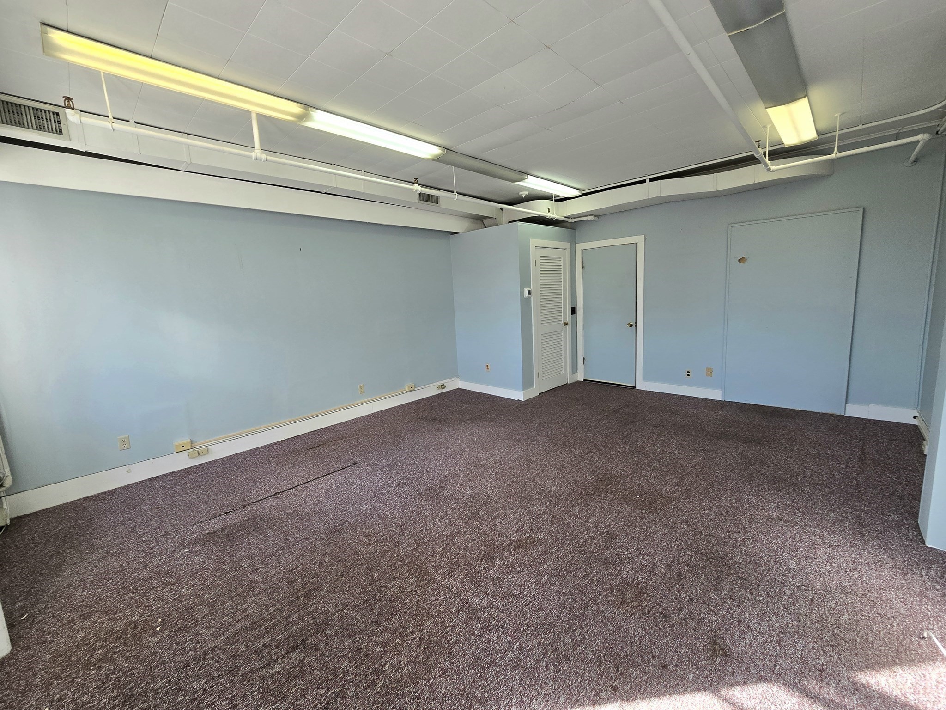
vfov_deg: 89.9
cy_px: 355
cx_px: 473
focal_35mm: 13
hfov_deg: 106.2
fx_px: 355
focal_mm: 2.2
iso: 64
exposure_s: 1/120
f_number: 2.2
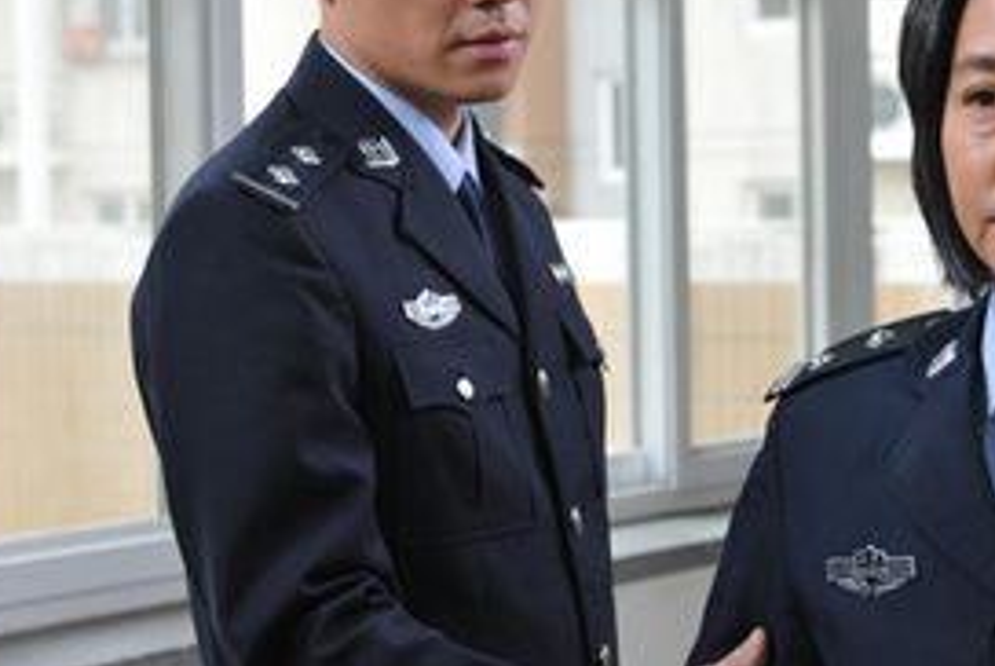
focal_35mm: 132
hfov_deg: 15.4
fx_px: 3652
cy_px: 285
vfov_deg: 10.4
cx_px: 801
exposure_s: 1/80
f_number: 4.5
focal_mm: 48
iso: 640
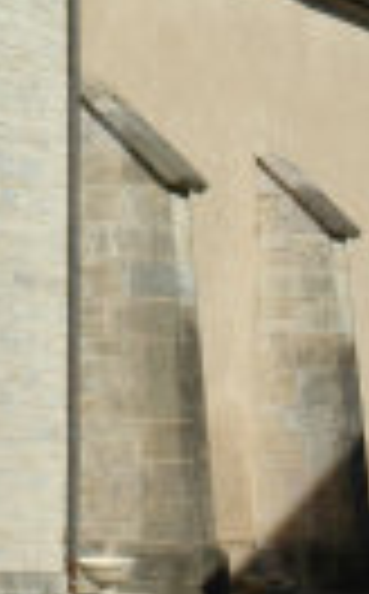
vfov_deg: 11.1
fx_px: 2908
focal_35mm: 180
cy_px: -378
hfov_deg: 7.2
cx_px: -176
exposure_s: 1/400
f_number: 10
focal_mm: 31
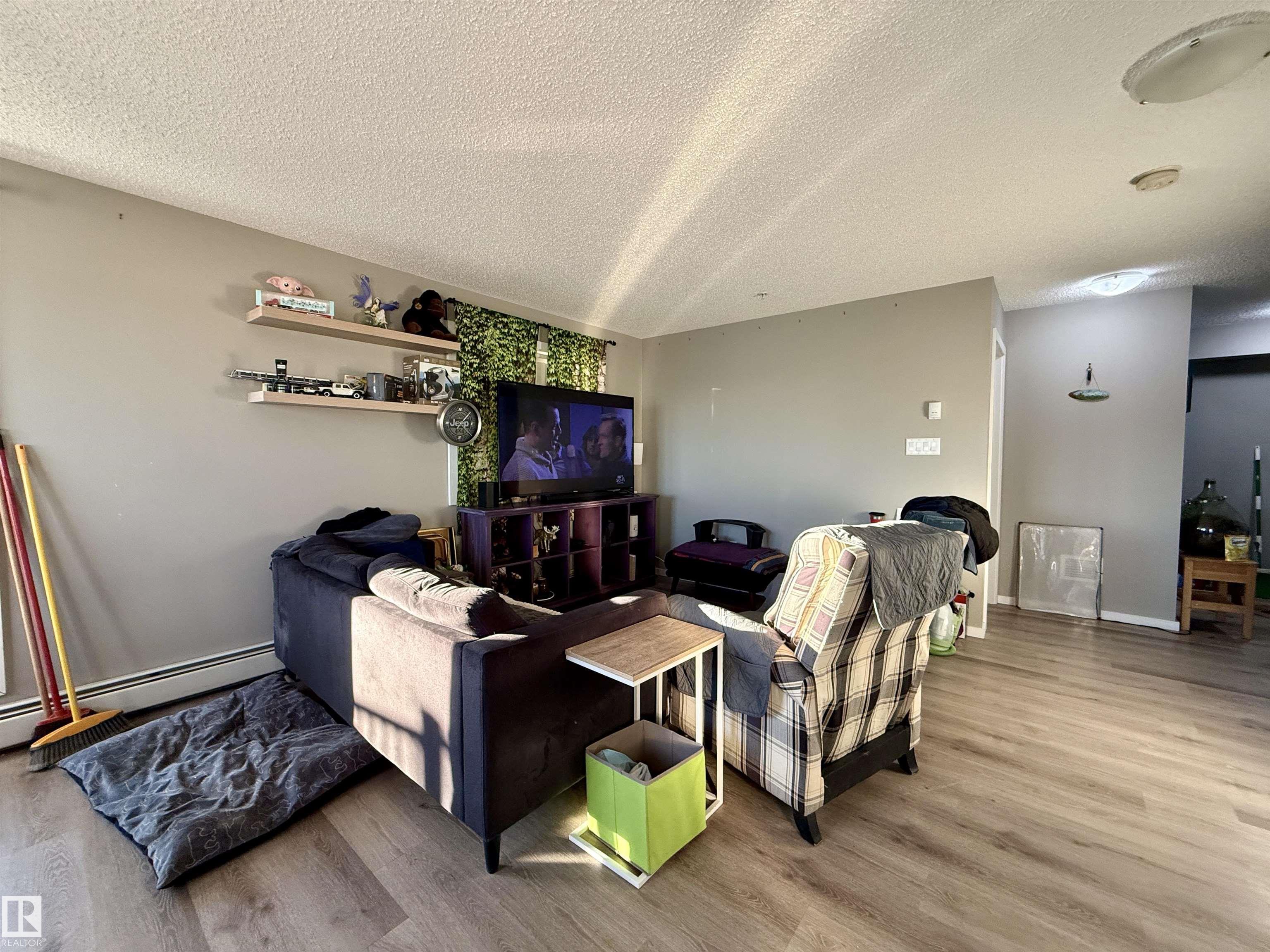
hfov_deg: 102.1
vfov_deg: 85.7
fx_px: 514
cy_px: 476
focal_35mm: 14
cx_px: 635
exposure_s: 1/99
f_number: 2.2
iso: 250
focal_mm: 2.22
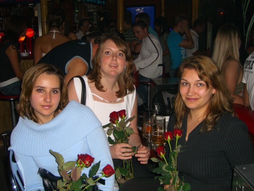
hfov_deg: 49.0
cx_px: 127
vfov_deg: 37.7
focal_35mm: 38
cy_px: 96
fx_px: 279
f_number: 2.8
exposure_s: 1/60
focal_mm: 7.9
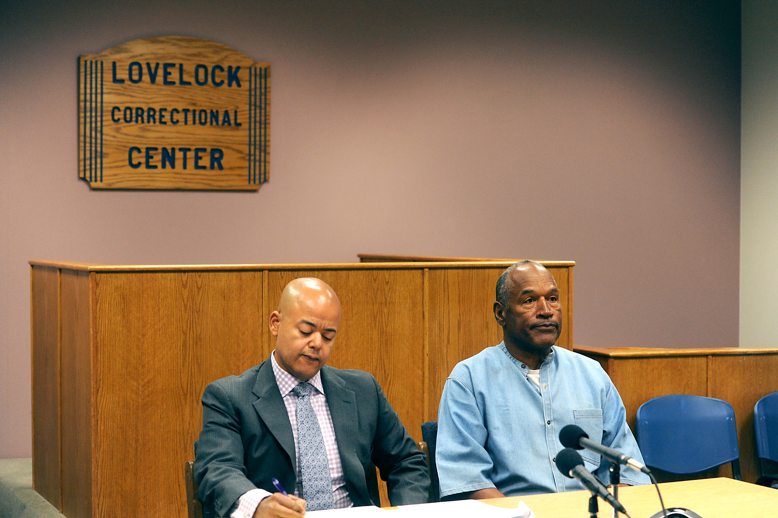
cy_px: 259
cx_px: 389
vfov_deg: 19.4
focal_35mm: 70
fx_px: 1512
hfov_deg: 28.9
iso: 1600
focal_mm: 70
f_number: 4
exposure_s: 1/160
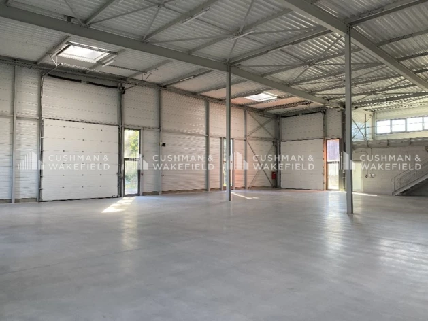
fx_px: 322
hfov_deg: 67.3
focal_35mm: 26
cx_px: 214
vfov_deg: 53.1
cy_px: 160
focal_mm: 4.25
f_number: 1.8
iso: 100
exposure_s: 1/121
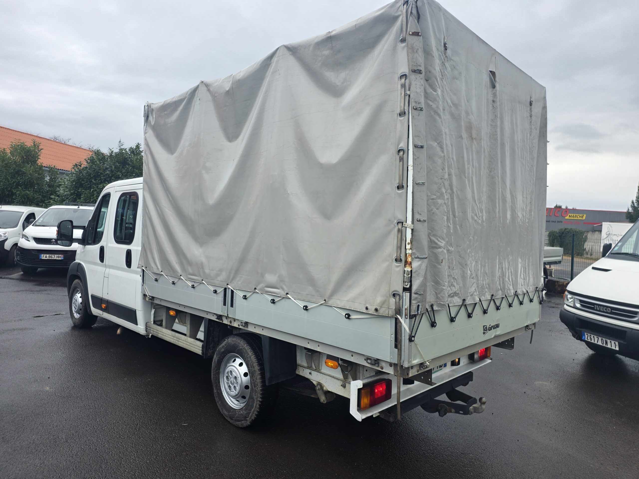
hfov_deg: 73.9
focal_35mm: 23
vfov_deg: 58.9
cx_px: 320
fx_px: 425
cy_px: 240
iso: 25
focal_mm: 6.25
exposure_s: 1/359
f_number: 1.7
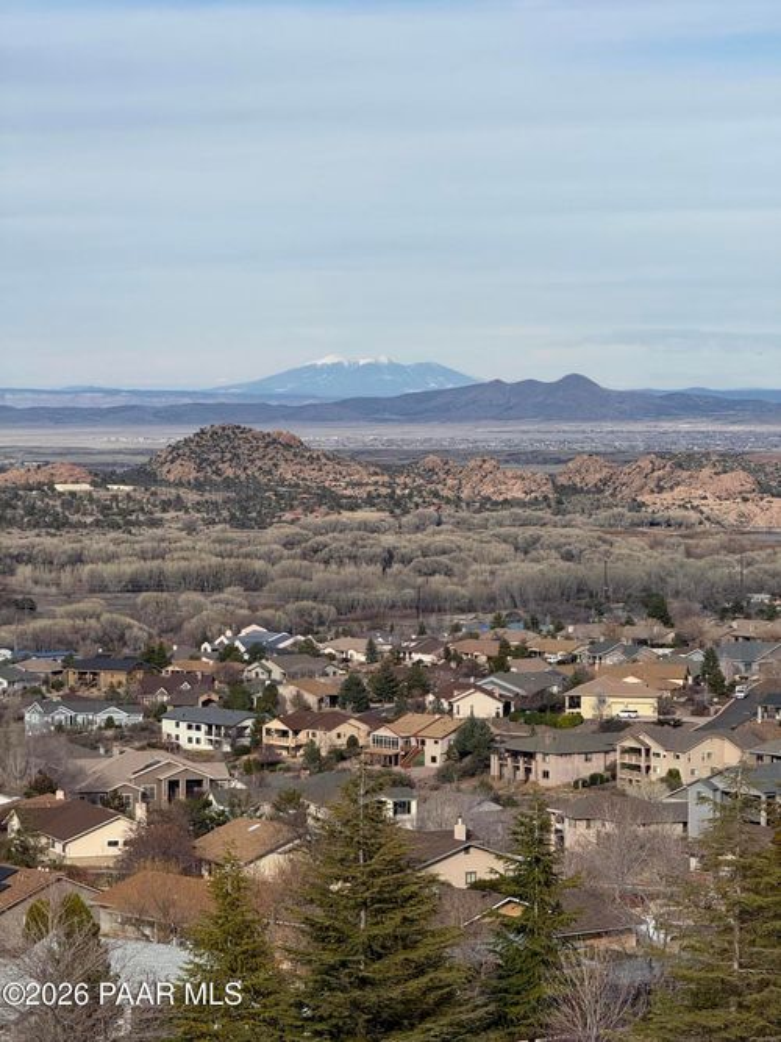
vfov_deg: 16.4
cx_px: 390
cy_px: 521
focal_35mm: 120
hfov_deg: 12.3
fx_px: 3611
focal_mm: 15.66
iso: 50
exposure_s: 1/1730
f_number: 2.8
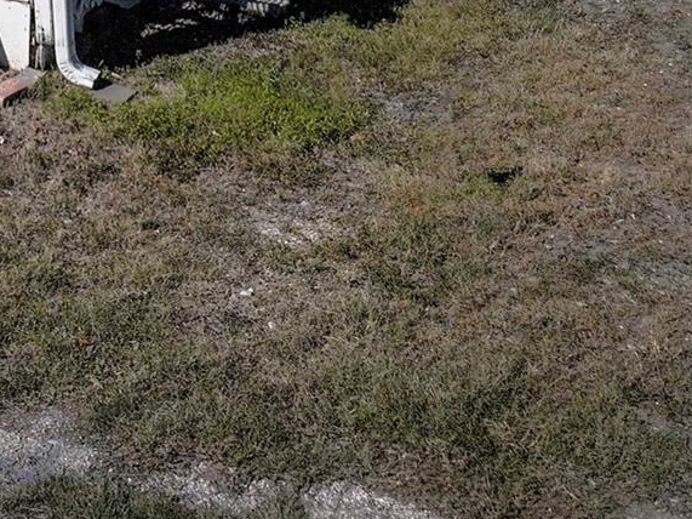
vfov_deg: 15.2
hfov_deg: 21.2
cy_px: -369
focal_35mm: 86
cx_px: -132
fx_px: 1719
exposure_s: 1/320
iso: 100
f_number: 4.5
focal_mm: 12.29
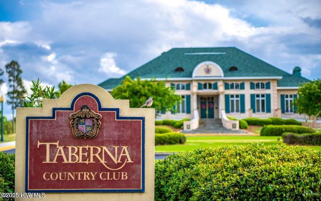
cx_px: 161
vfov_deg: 18.1
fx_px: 630
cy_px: 97
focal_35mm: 72
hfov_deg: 28.6
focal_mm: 70
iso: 100
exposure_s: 1/1000
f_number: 2.8
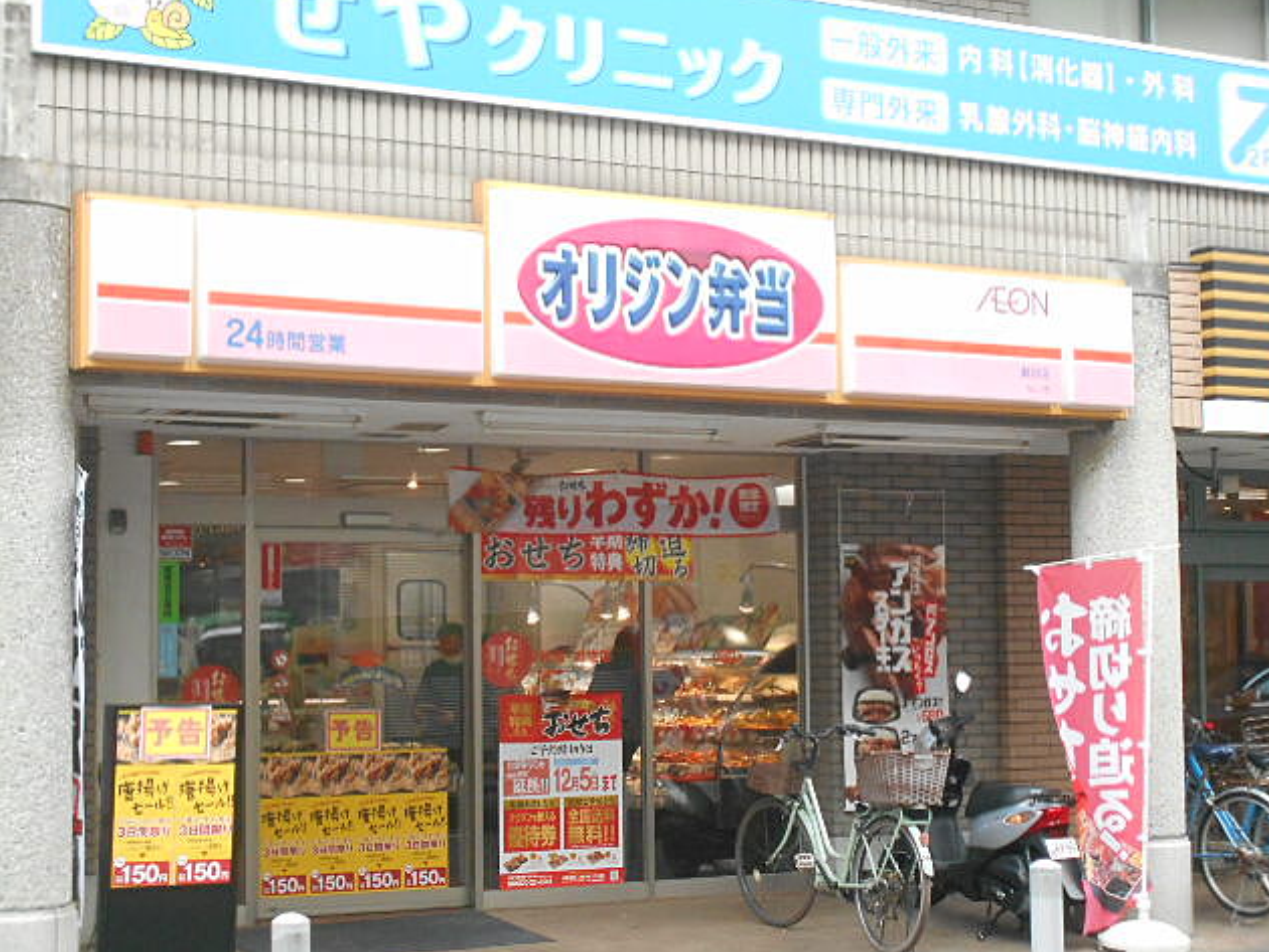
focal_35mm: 67
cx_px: 643
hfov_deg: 29.0
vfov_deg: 21.9
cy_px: 473
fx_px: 2457
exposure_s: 1/250
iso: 560
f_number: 5.3
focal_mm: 11.6
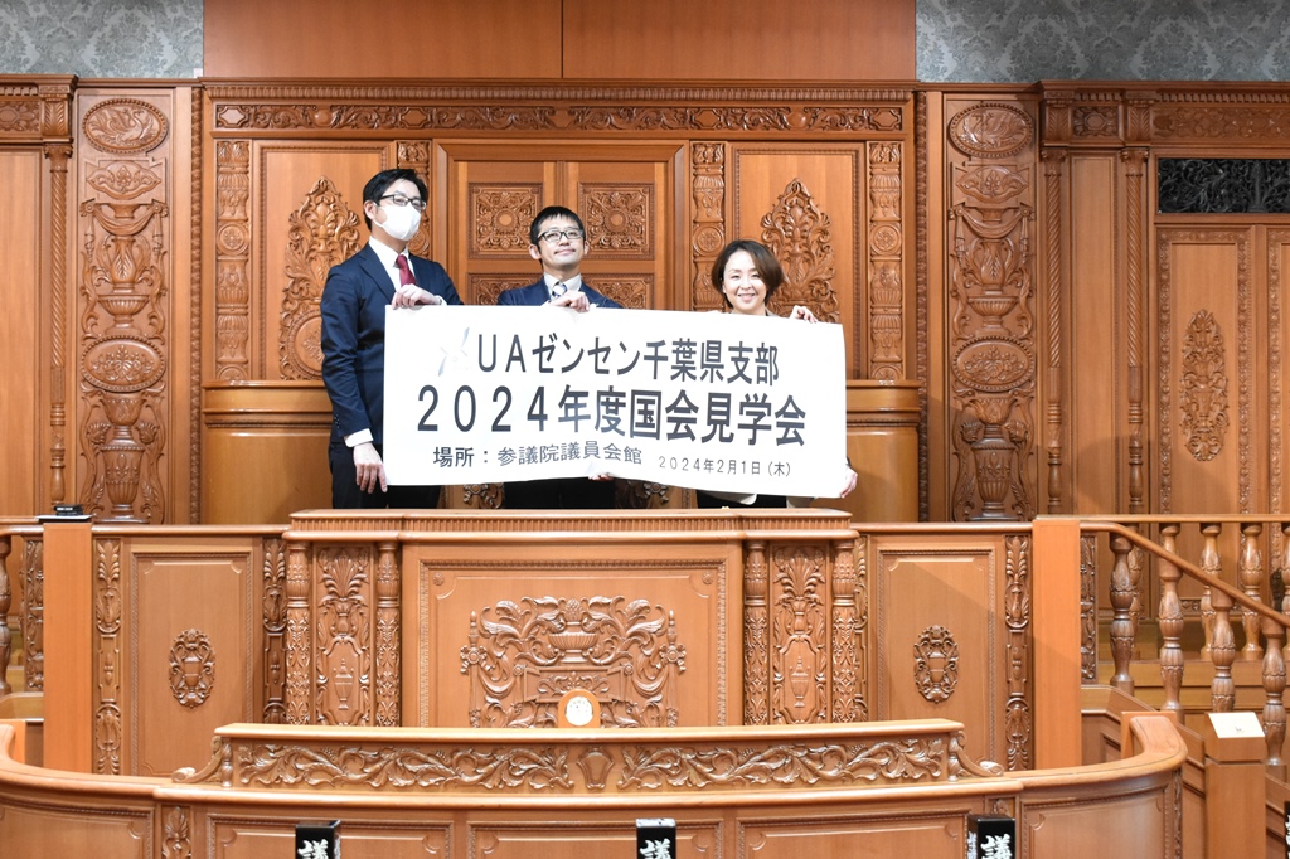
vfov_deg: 26.5
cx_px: 645
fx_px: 1827
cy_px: 430
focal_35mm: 51
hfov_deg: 38.9
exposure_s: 1/25
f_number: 6.3
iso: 2500
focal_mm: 34
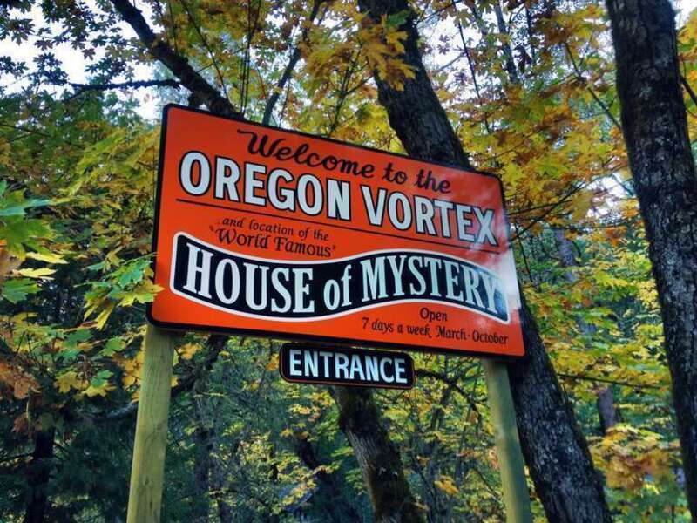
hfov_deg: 52.6
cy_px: 262
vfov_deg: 40.7
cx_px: 348
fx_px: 705
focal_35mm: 35
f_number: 2.4
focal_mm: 4.28
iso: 100
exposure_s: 1/120
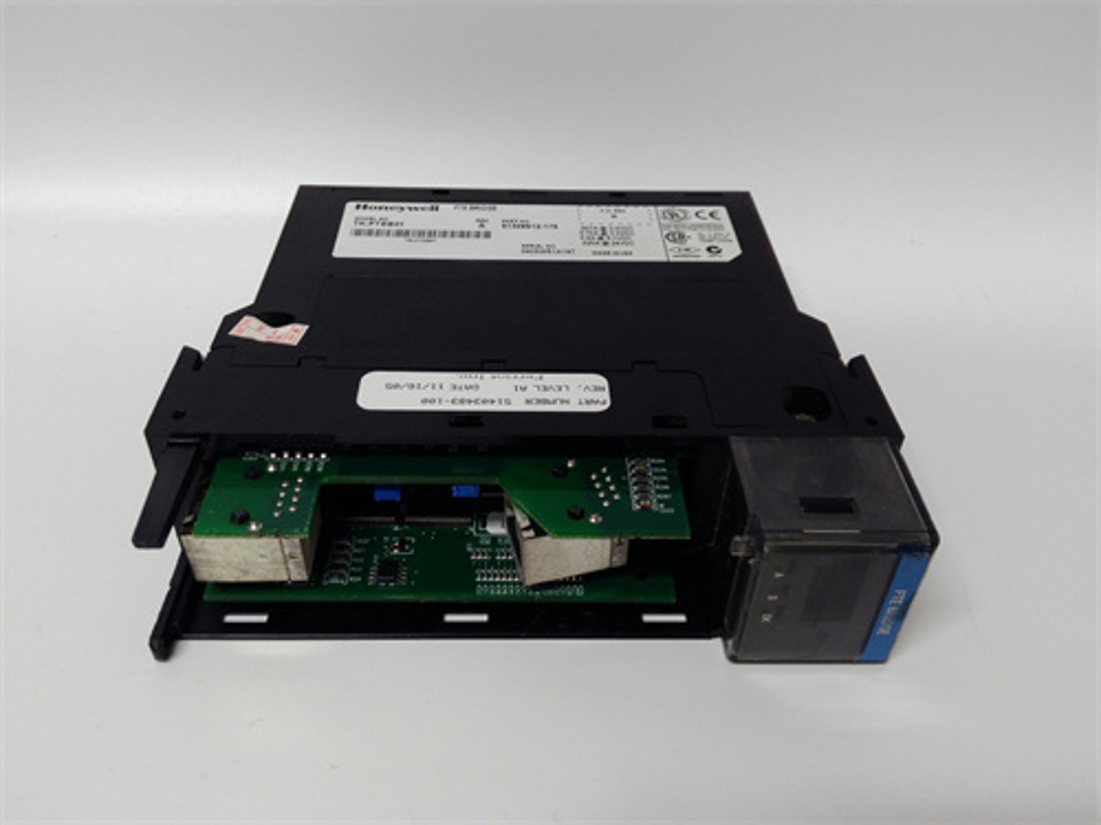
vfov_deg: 51.4
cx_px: 550
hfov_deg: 65.3
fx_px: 859
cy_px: 412
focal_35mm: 27
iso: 246
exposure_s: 1/33
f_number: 2
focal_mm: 3.79
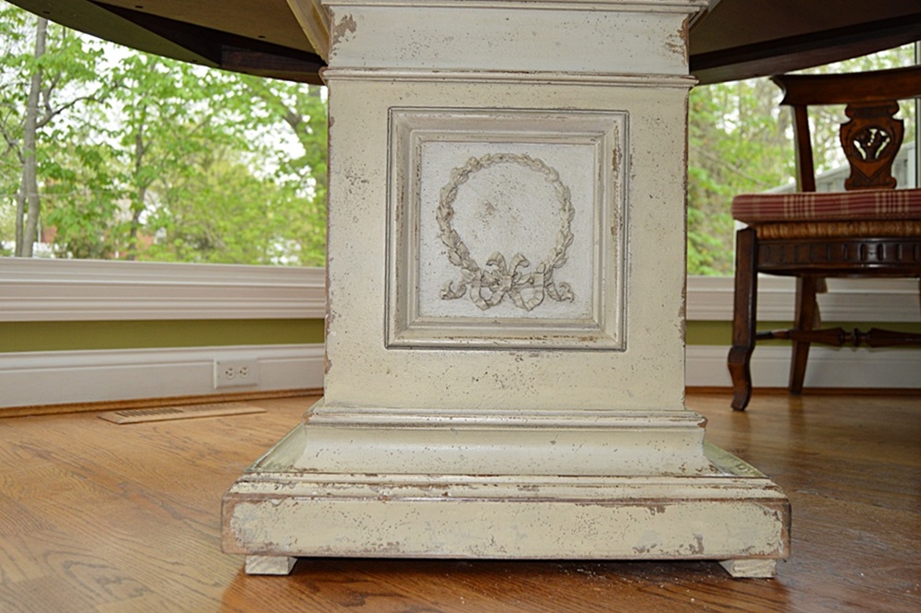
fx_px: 767
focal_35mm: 30
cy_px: 306
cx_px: 460
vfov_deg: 43.5
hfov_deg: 62.0
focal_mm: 20
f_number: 4
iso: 400
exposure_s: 1/100
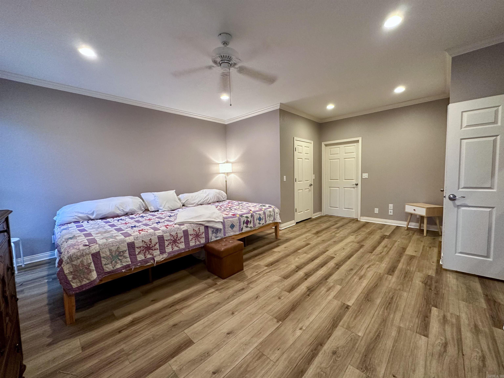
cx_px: 252
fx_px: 204
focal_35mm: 14
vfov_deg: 85.7
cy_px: 189
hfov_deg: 102.1
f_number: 2.2
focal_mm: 2.22
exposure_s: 1/60
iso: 320
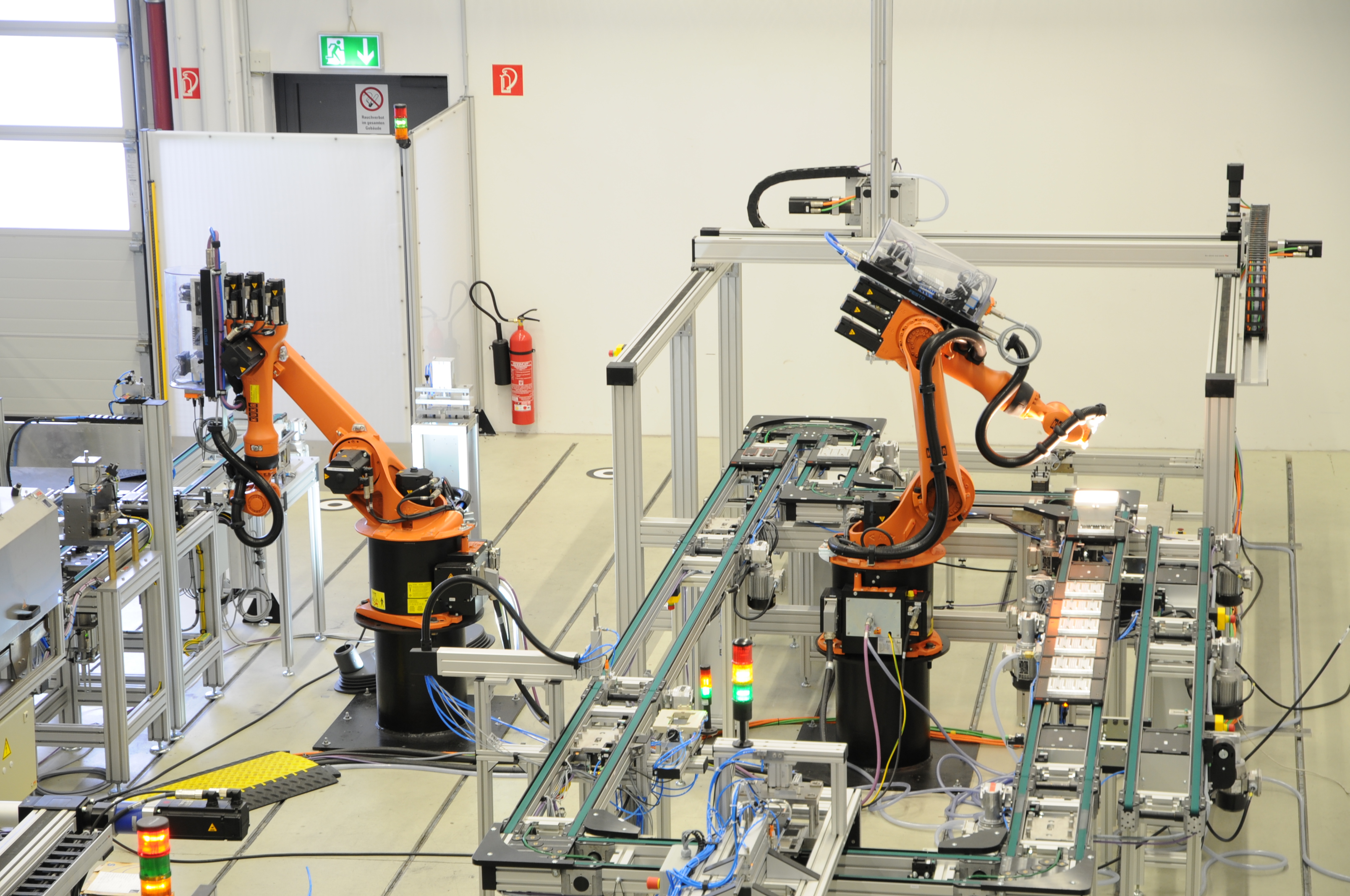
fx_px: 3146
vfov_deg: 16.2
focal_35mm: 84
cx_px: 675
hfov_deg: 24.2
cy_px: 448
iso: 200
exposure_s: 1/4
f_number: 5.3
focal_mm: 56
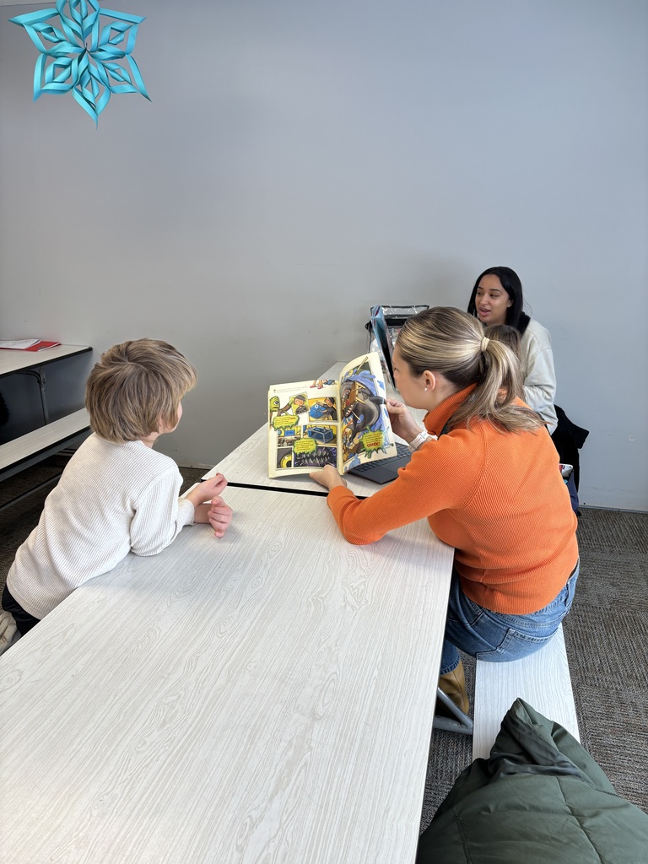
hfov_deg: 53.1
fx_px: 649
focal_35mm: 26
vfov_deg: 67.3
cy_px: 432
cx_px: 324
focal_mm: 5.96
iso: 64
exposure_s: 1/120
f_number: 1.6
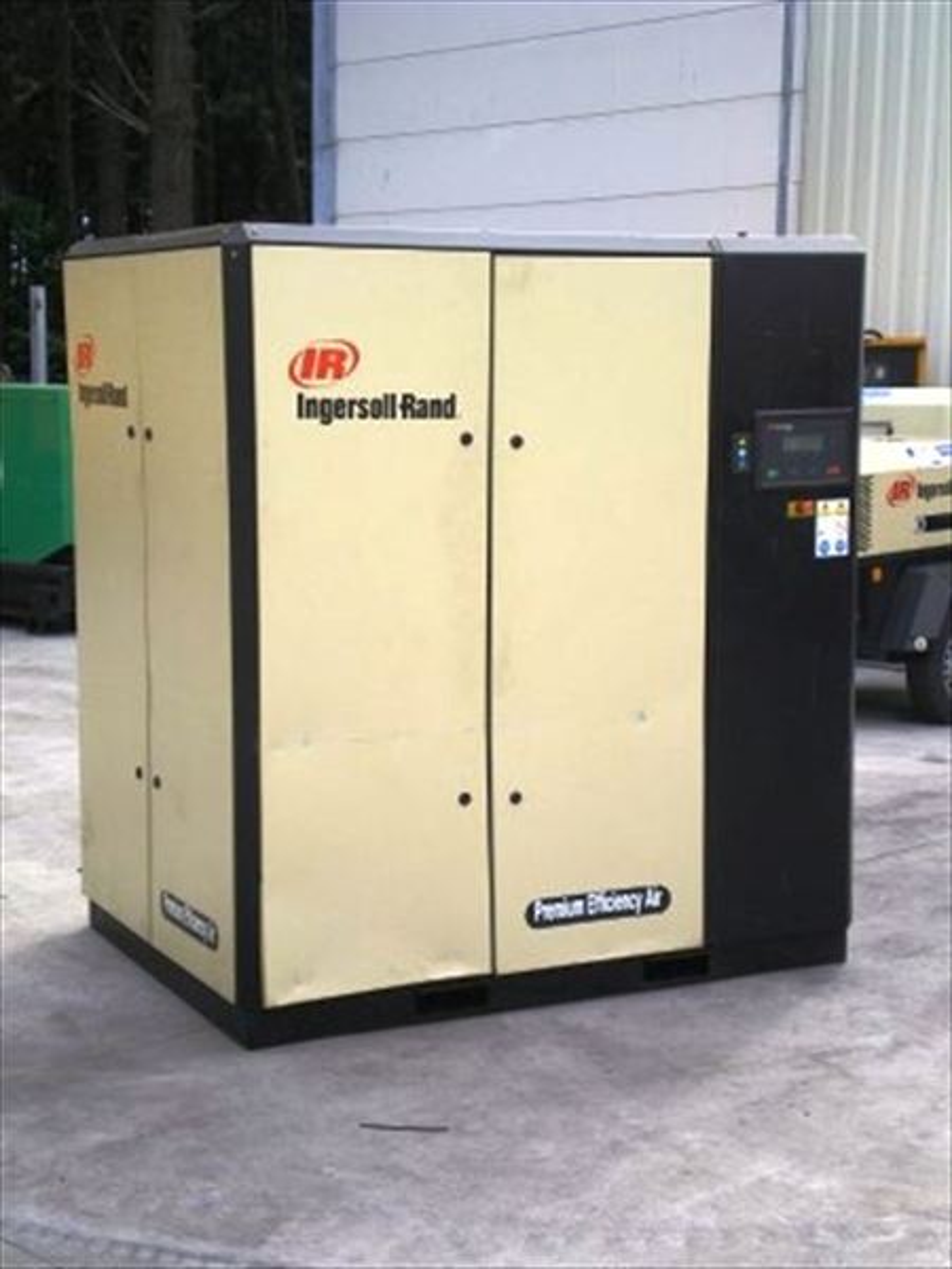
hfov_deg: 23.7
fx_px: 2273
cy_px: 634
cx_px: 476
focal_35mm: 62
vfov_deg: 31.2
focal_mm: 10.3
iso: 64
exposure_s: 1/160
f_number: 4.2
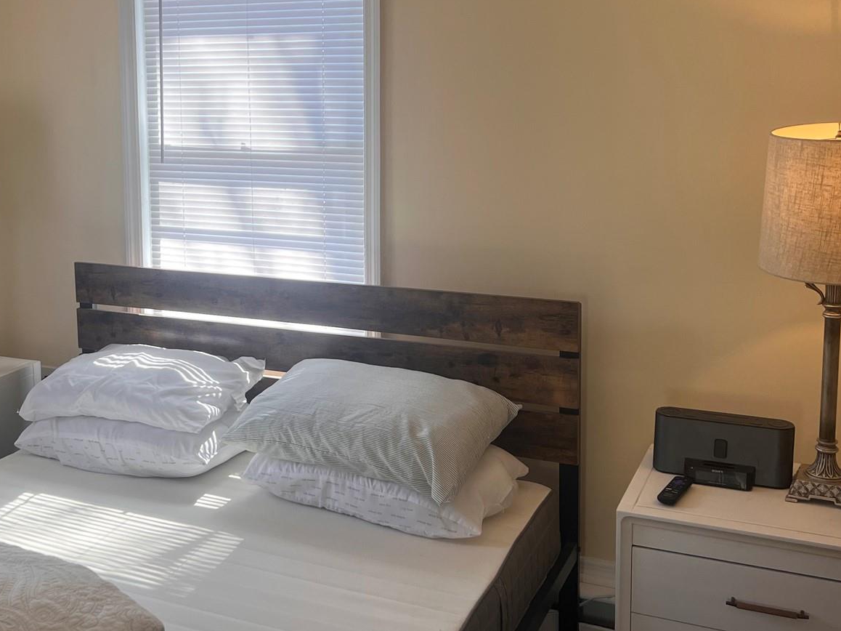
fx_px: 1117
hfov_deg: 40.8
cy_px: 217
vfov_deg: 31.3
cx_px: 292
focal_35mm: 46
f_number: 1.5
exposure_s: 1/163
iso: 64
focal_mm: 5.7
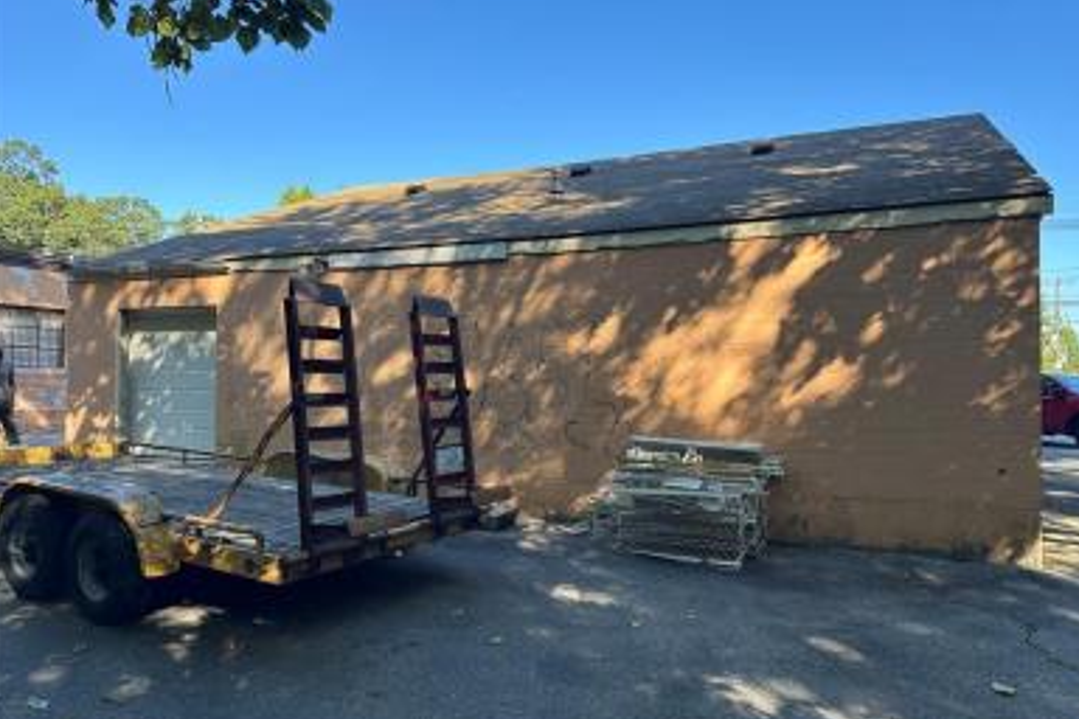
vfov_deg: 49.5
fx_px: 779
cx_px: 545
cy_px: 374
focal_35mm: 26
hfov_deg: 69.4
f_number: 1.78
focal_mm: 6.86
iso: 80
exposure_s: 1/803
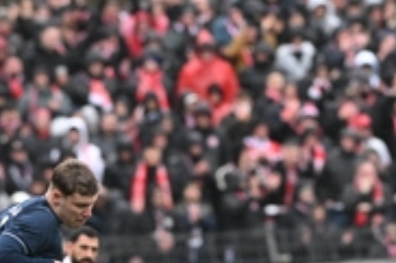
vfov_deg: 1.4
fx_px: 10891
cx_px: 170
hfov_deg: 2.1
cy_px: 330
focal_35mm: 991
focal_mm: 300
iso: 2800
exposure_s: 1/2000
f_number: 4.5
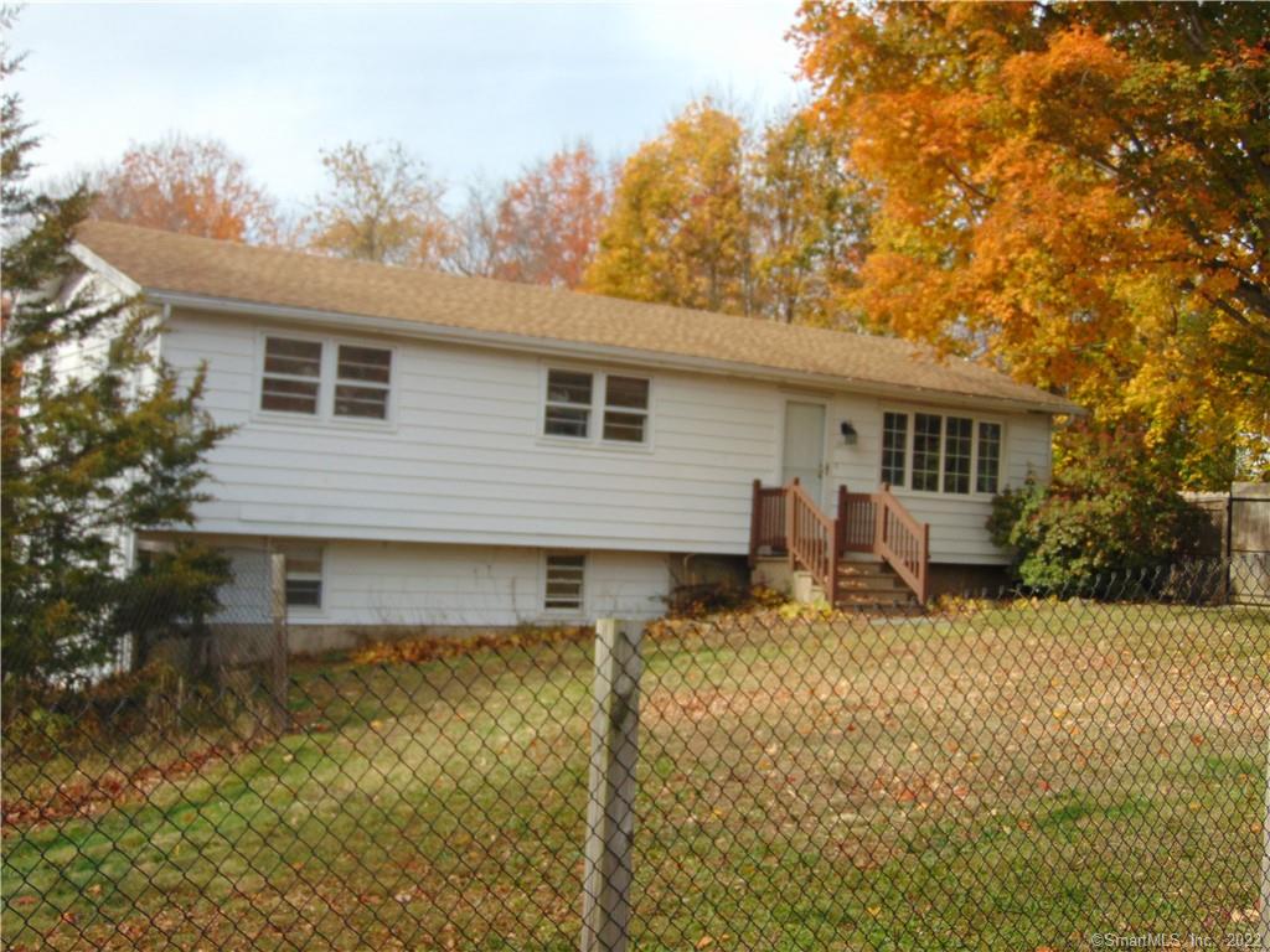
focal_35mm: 42
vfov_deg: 34.3
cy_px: 476
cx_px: 635
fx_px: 1541
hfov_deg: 44.8
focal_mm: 7.6
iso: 80
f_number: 3.3
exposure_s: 1/500
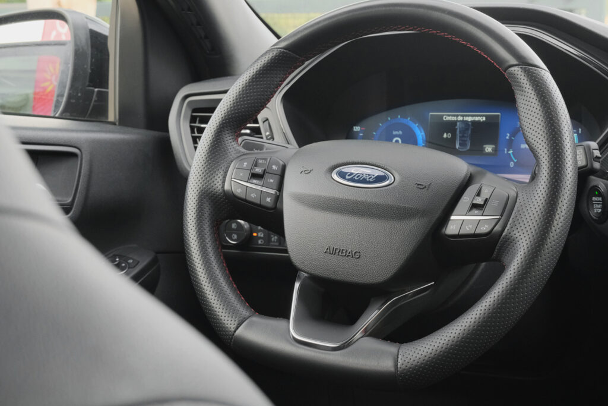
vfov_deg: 22.3
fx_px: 1030
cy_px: 203
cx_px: 304
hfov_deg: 32.9
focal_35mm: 61
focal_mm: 40.8
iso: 2000
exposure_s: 1/100
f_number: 9
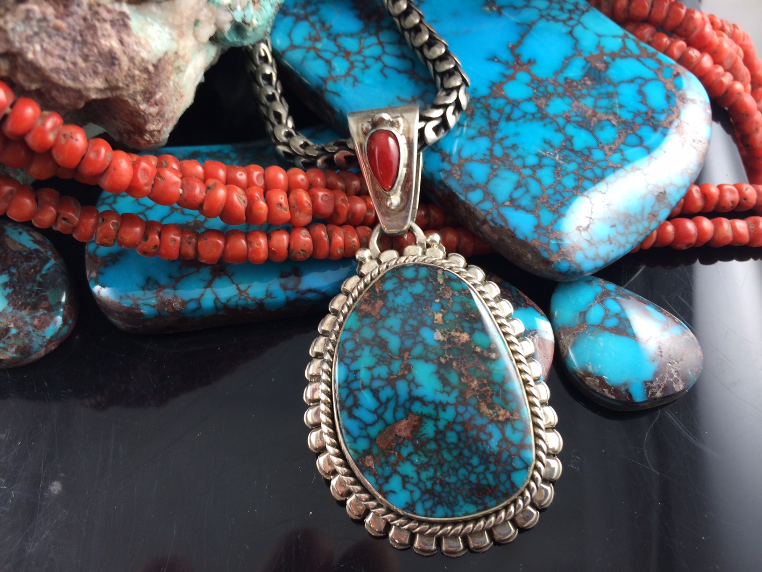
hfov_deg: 60.0
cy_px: 286
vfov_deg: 46.8
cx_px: 381
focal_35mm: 30
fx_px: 660
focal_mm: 4.12
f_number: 2.2
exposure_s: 1/30
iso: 50
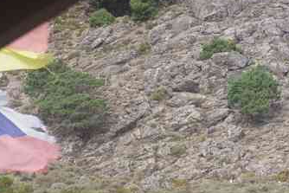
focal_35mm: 246
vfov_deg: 5.6
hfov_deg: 8.2
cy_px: -14
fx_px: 1980
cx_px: 369
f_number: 9
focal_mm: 55
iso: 200
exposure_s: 1/100
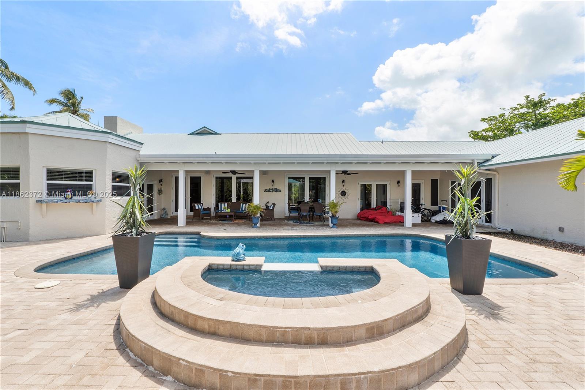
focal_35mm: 15
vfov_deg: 77.3
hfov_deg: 100.4
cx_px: 292
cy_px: 195
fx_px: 244
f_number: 11
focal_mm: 10
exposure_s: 1/160
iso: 100
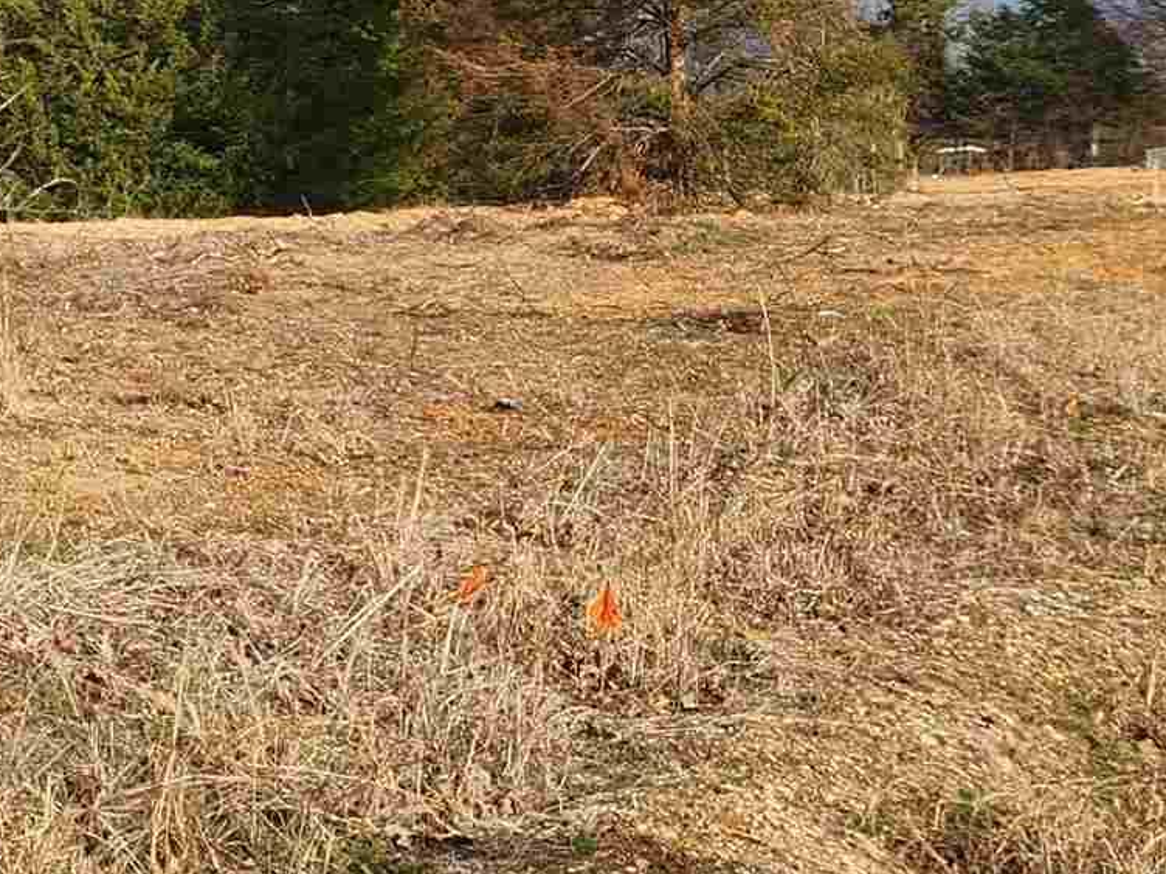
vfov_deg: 15.6
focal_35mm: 94
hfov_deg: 18.4
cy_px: 119
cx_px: -619
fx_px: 3166
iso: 20
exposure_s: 1/538
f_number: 1.8
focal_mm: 5.4
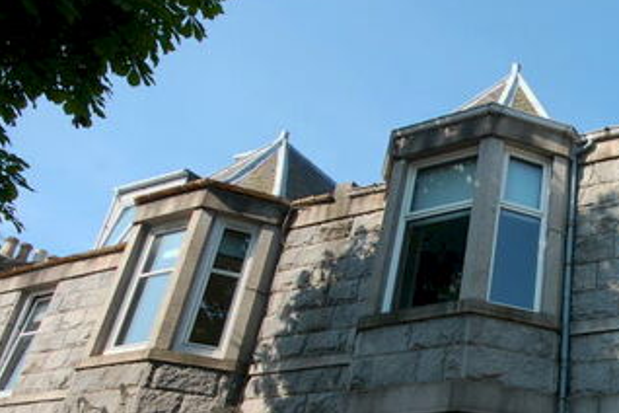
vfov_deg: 38.7
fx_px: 567
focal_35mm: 33
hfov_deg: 47.8
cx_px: 613
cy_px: 321
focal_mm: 10
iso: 200
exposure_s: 1/250
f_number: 8
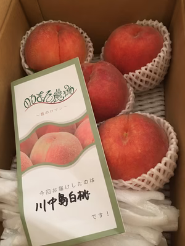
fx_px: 207
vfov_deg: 61.7
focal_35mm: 29
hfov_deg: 48.2
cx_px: 92
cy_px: 123
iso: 200
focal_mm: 4.15
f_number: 2.2
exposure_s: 1/15
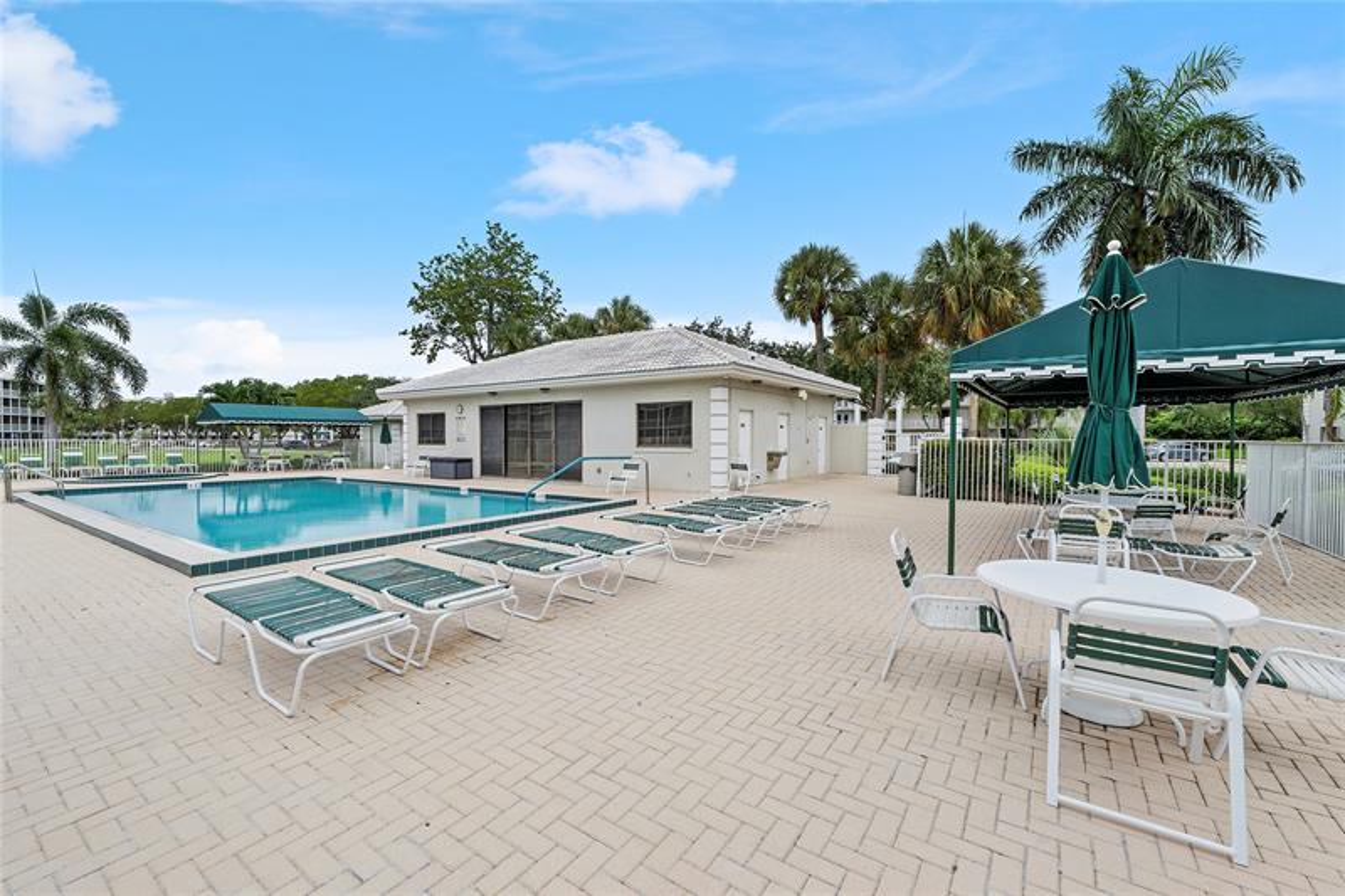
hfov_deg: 100.4
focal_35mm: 15
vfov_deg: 77.3
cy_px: 448
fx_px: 560
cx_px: 672
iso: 100
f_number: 11
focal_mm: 10
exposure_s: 1/40
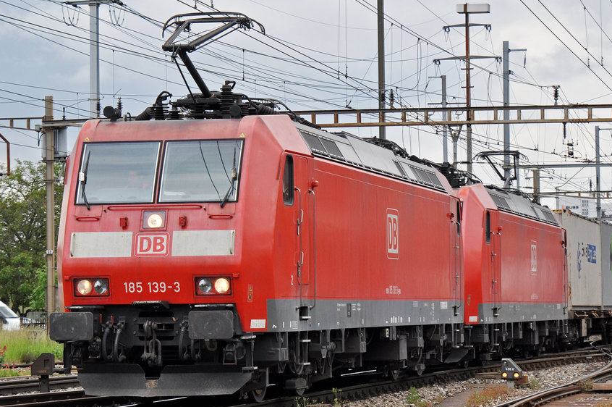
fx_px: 2530
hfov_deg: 13.8
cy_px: 189
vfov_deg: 9.2
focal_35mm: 149
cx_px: 302
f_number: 5
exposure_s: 1/1000
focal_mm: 70
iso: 400
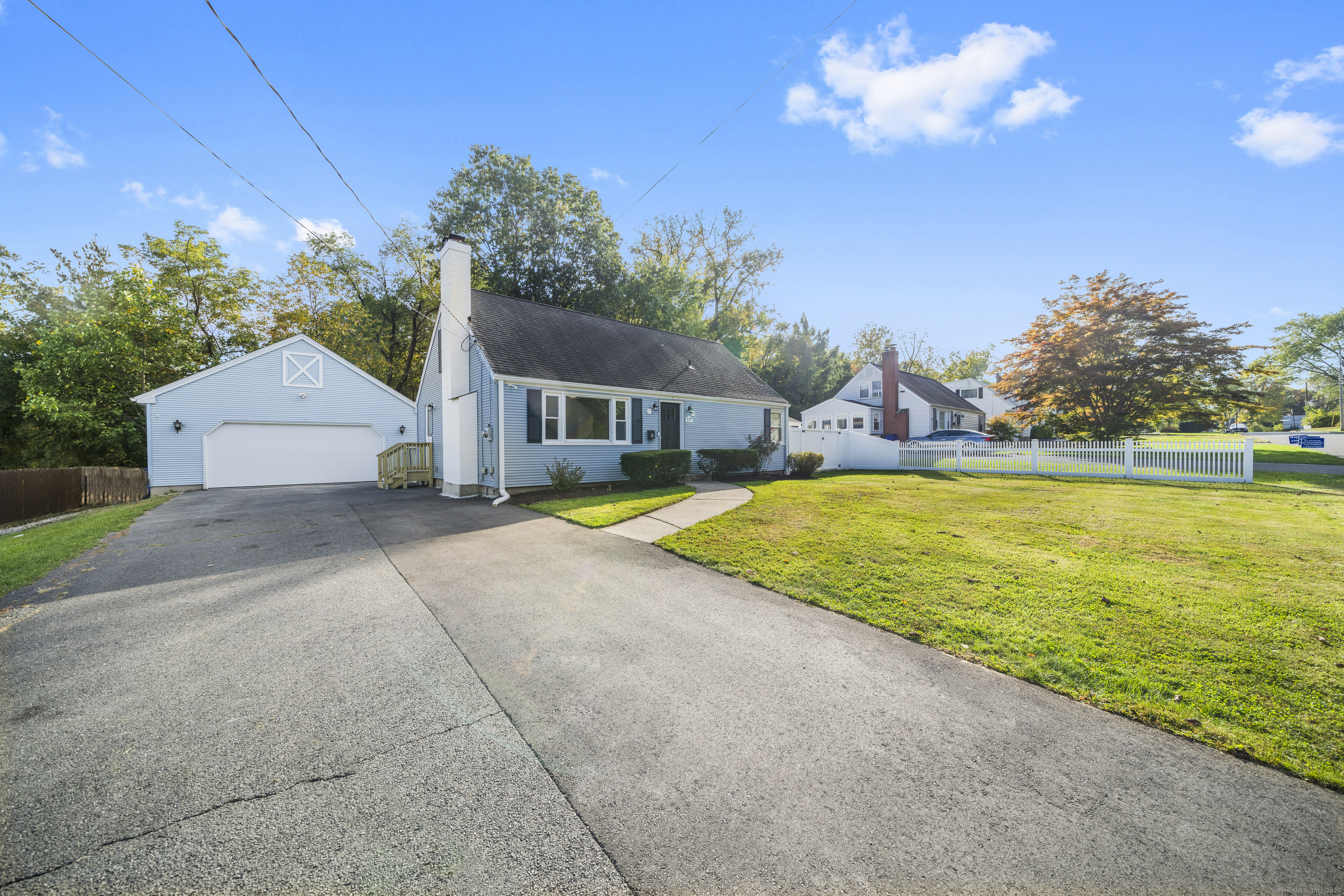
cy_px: 448
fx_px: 448
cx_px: 672
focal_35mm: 12
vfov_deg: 90.0
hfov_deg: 112.6
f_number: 7.1
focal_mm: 12
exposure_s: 1/125
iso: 320
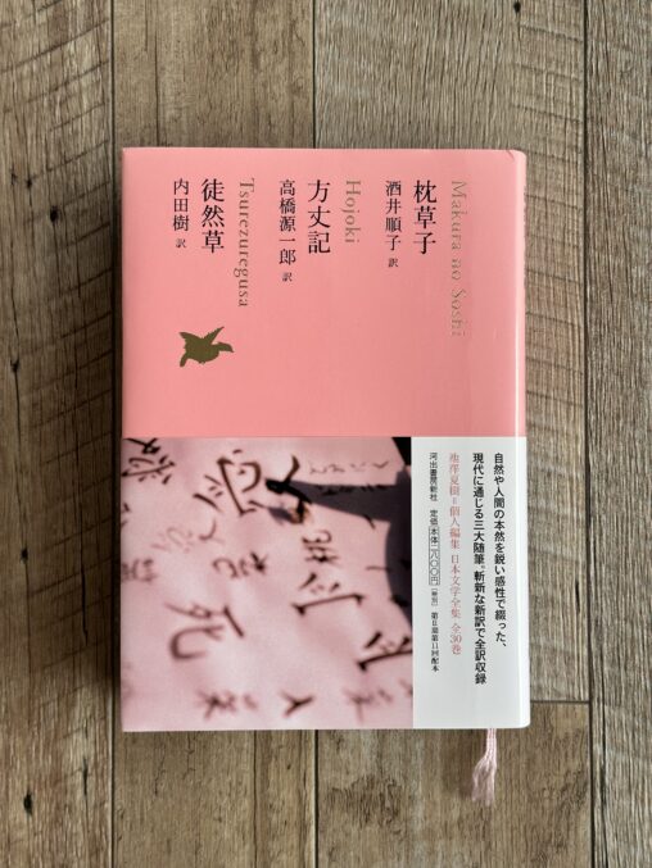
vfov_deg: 39.7
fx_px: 1205
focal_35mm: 48
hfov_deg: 30.3
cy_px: 434
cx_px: 326
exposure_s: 1/149
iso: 50
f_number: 1.78
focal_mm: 6.86
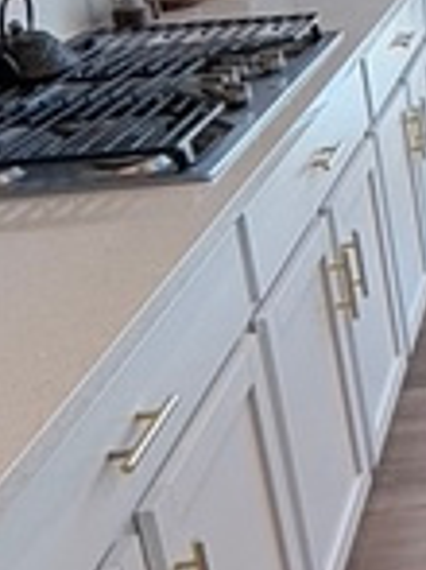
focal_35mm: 73
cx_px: 771
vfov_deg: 26.3
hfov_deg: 16.7
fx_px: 1200
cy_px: 136
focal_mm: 2.22
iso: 80
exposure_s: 1/120
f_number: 2.2
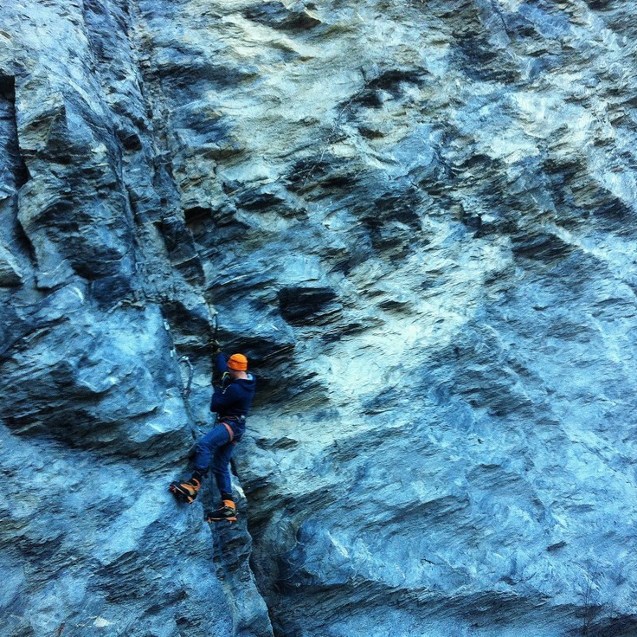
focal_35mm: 42
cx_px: 324
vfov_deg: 40.0
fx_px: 874
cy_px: 315
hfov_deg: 40.0
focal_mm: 3.85
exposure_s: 1/40
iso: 100
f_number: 2.8
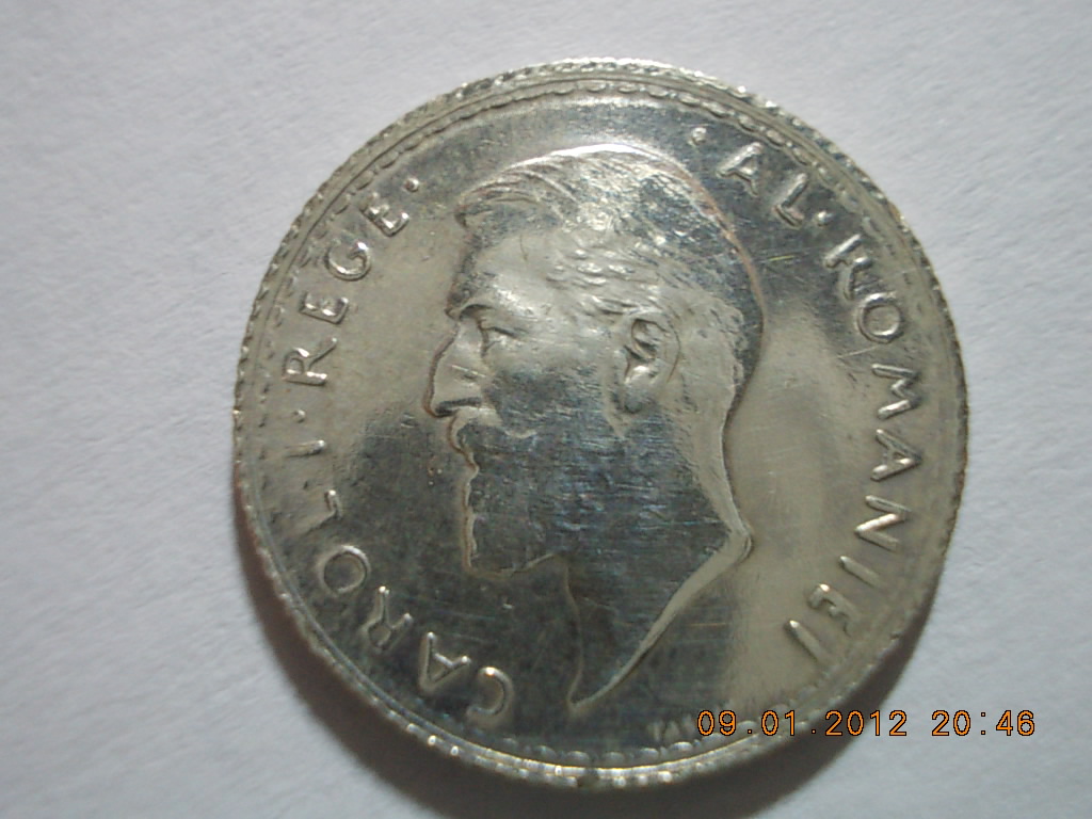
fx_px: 1356
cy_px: 410
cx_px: 546
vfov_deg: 33.6
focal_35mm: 43
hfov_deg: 43.9
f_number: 3.3
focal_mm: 6.1
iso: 200
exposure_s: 1/6
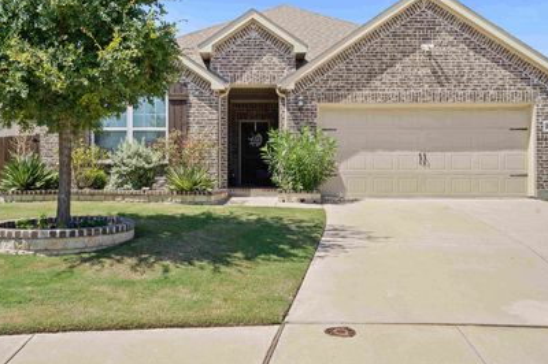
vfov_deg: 43.4
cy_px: 157
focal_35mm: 30
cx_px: 248
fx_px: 456
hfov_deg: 61.8
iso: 100
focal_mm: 24
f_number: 11
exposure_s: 1/60
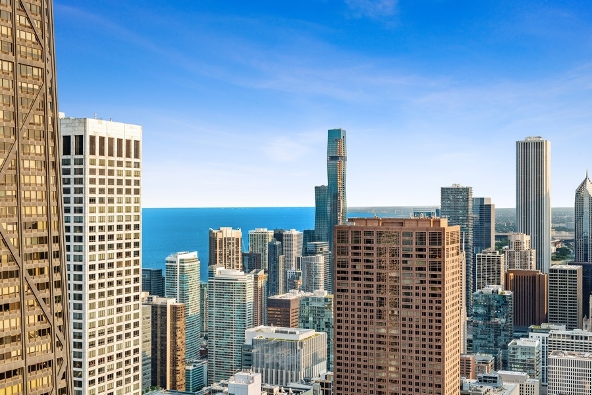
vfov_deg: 28.1
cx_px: 296
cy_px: 198
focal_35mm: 48
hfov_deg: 41.1
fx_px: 790
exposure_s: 1/60
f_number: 8
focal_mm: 48
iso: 100
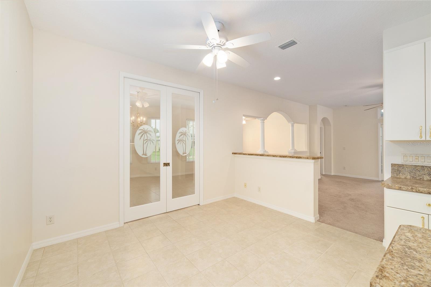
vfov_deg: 77.3
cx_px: 216
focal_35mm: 15
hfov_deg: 100.4
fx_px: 180
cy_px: 144
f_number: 8
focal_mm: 15
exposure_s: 1/25
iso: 500
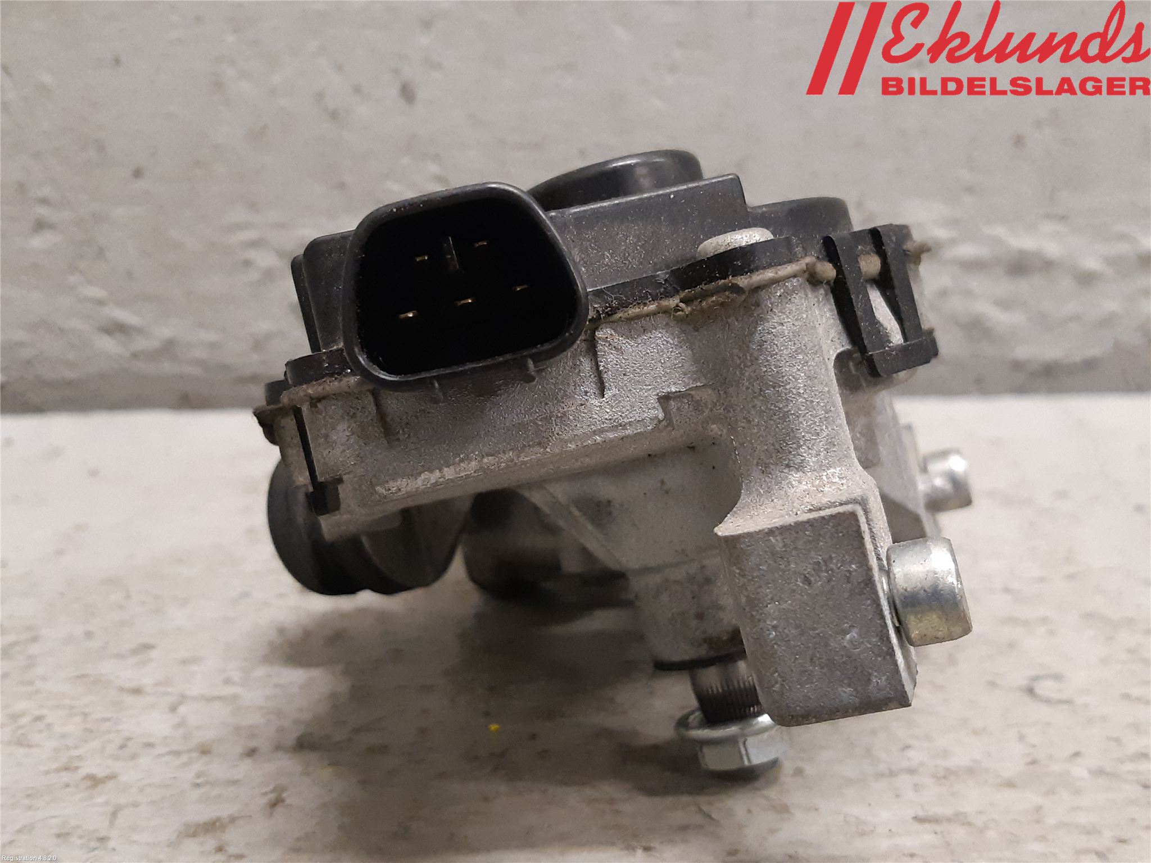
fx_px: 865
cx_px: 576
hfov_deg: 67.3
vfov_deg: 53.1
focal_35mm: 26
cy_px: 432
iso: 320
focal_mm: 3.93
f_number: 1.7
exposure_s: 1/50
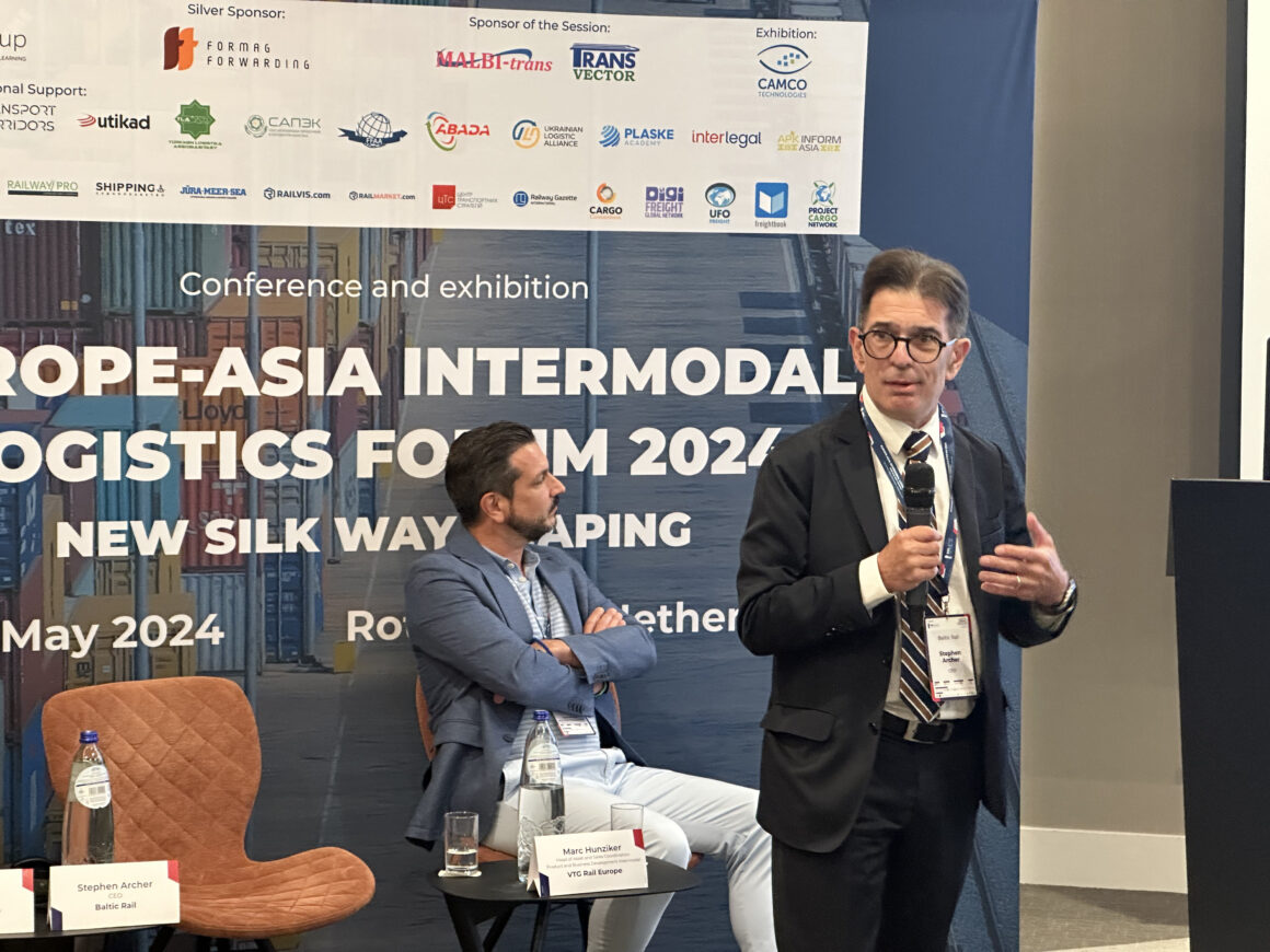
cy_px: 476
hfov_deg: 25.3
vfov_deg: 19.1
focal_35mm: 77
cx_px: 635
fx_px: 2825
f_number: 2.8
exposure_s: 1/49
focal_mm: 9
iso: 500
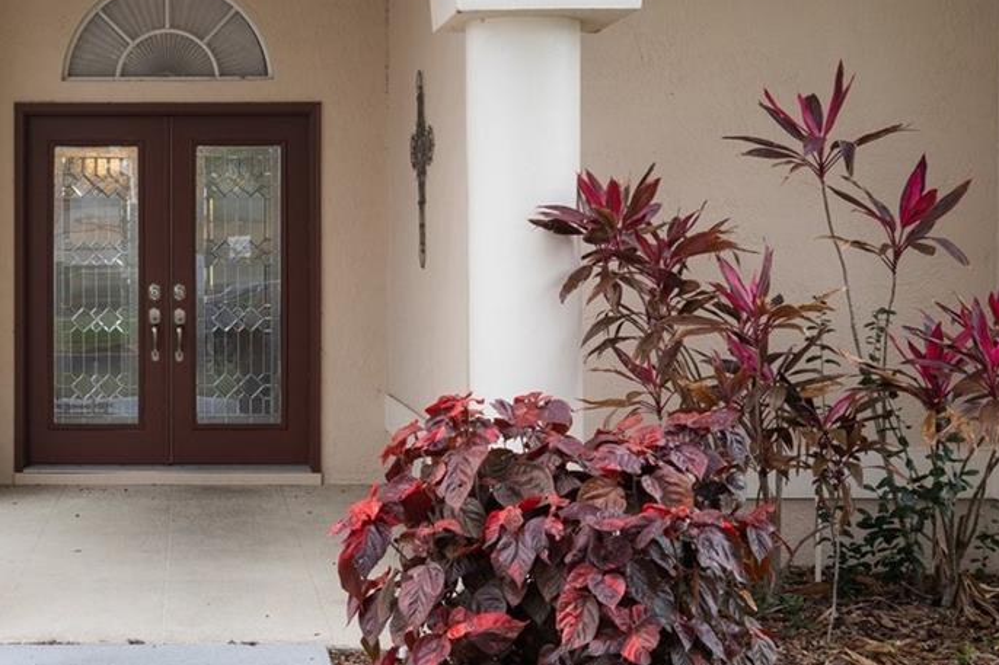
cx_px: 175
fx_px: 1554
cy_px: 240
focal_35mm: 56
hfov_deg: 34.4
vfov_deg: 24.1
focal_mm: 24
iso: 320
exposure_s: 1/25
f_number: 8
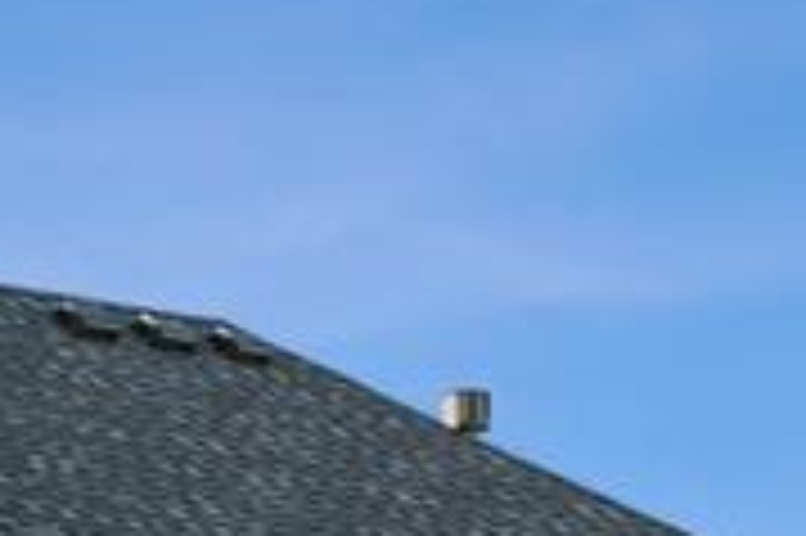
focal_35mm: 200
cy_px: 1432
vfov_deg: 6.4
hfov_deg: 10.2
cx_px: -14
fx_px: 4474
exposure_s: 1/400
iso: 160
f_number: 9
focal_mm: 35
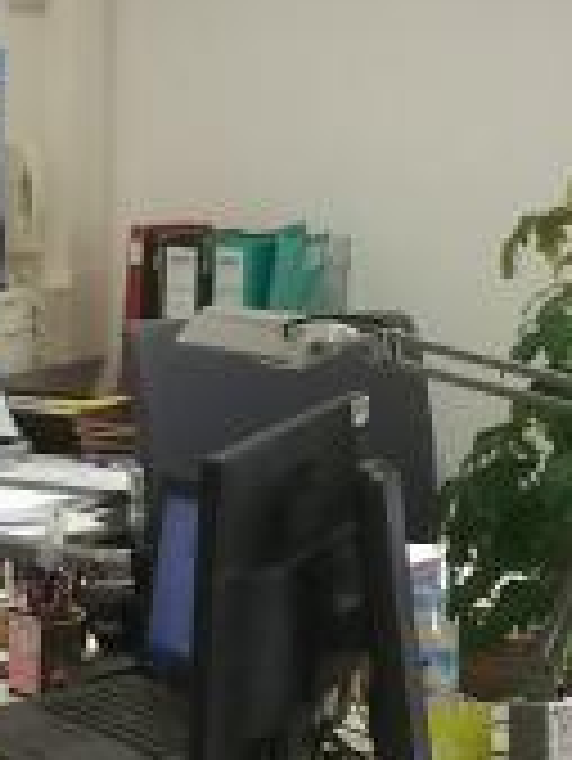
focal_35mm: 165
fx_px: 3631
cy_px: 486
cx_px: 261
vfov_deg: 12.0
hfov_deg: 9.0
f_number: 2.2
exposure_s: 1/33
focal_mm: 4.15
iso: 50
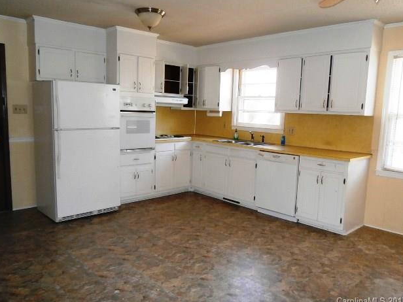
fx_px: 314
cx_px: 202
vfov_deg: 51.4
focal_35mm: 27
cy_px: 150
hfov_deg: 65.3
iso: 200
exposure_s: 1/30
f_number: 2.8
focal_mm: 4.7
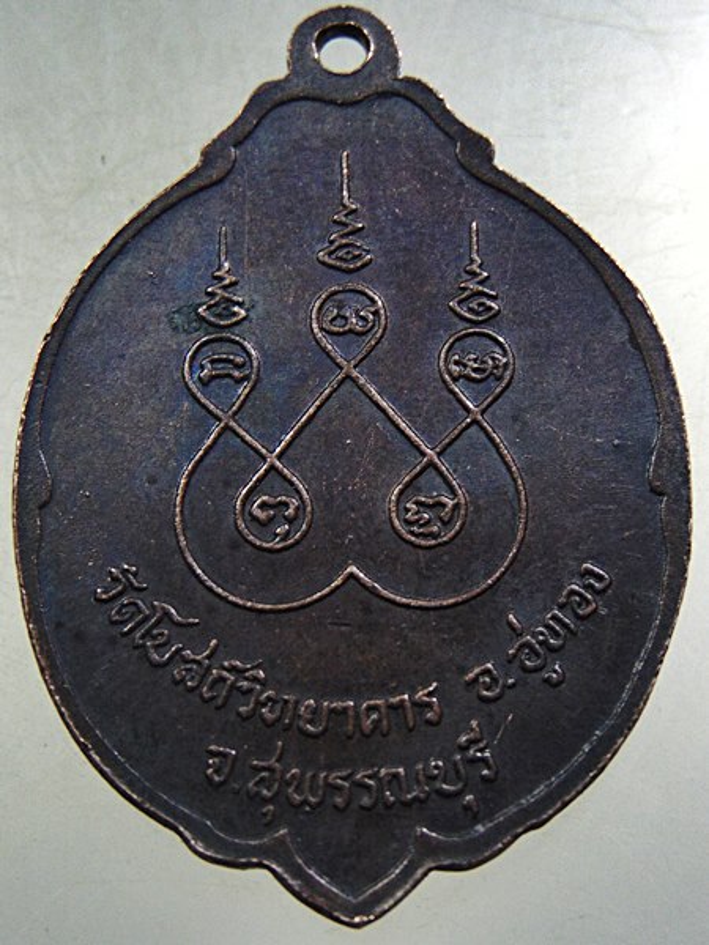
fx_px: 1365
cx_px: 354
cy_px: 472
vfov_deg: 38.2
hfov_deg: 29.1
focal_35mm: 50
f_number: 3.5
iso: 100
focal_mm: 9
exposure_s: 1/30
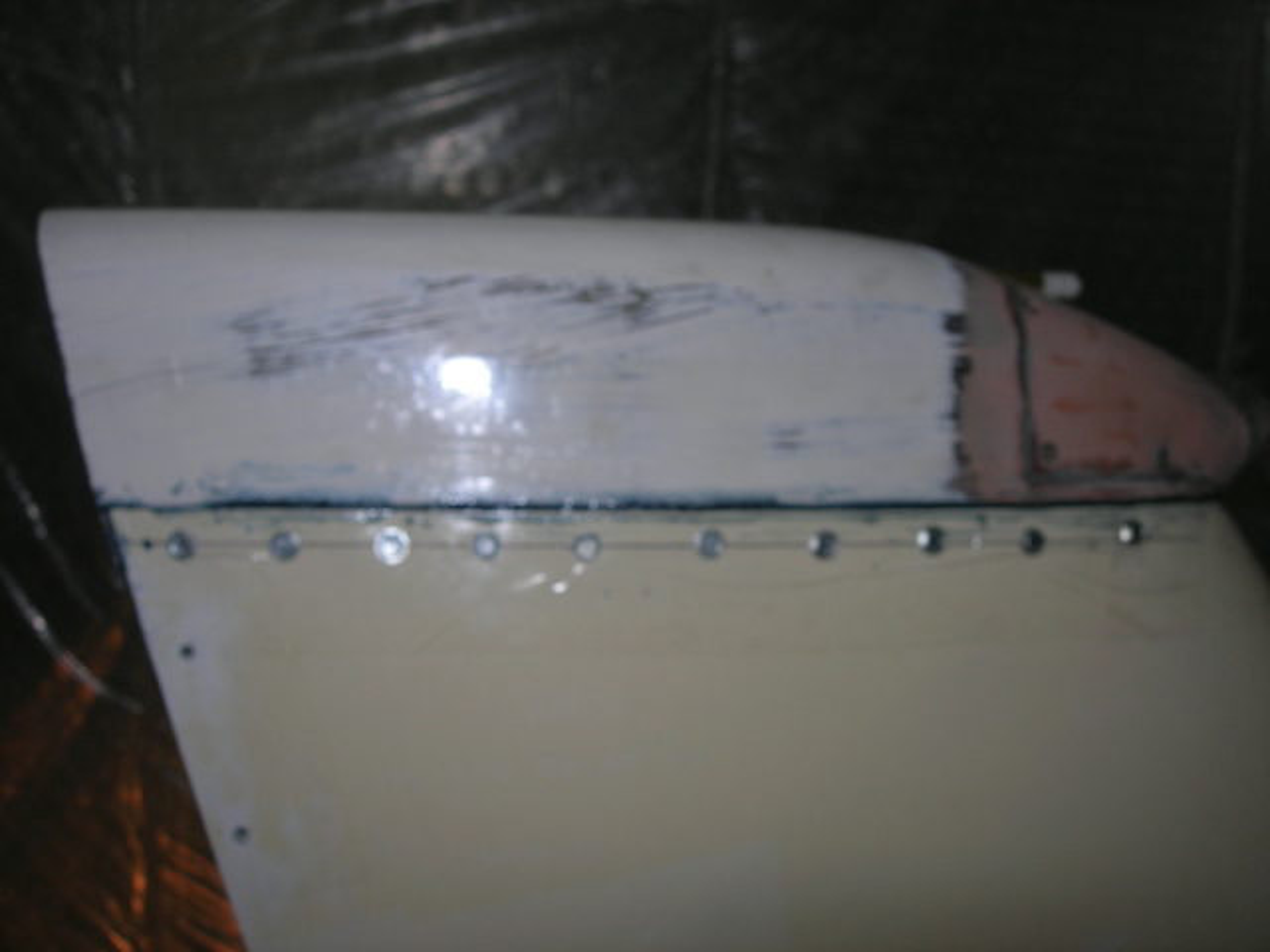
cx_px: 635
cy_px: 476
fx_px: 1394
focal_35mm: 38
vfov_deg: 37.7
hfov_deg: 49.0
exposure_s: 1/60.1
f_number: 4.8
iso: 64
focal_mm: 7.8
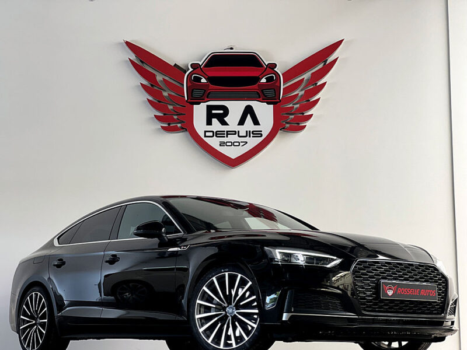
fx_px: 1039
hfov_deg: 25.3
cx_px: 234
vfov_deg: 19.1
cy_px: 175
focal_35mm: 77
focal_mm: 9
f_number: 2.8
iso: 80
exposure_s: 1/121
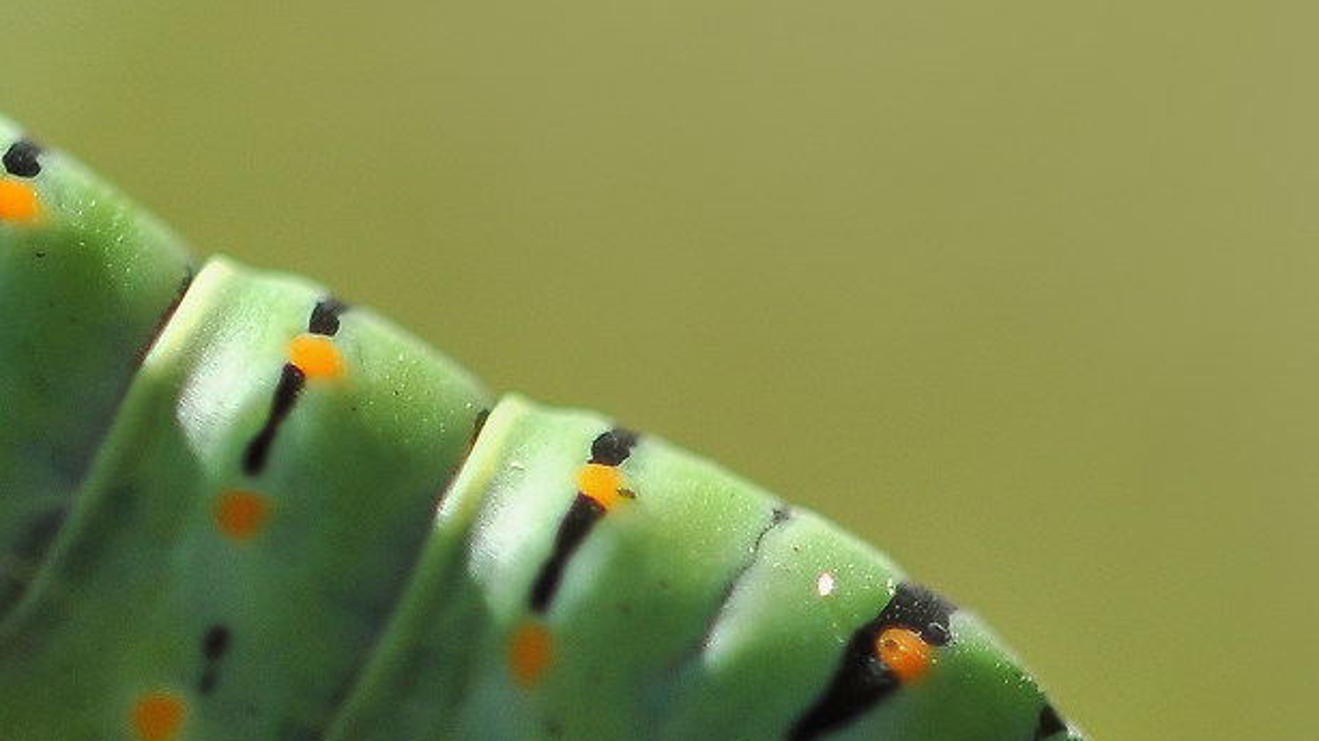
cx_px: -329
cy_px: 541
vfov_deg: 1.9
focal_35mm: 644
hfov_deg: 3.3
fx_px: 22519
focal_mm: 105
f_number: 4
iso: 200
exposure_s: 1/1500
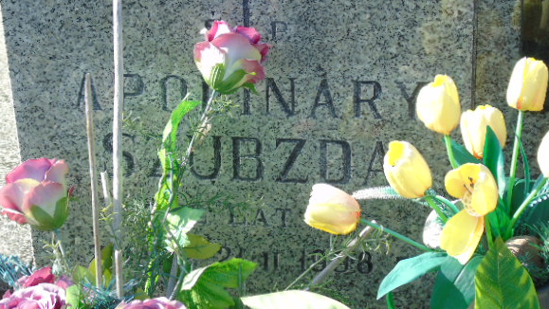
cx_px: 248
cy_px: 103
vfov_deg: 9.3
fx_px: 1893
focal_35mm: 130
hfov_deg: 16.5
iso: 80
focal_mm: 19
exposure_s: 1/160
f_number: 4.4
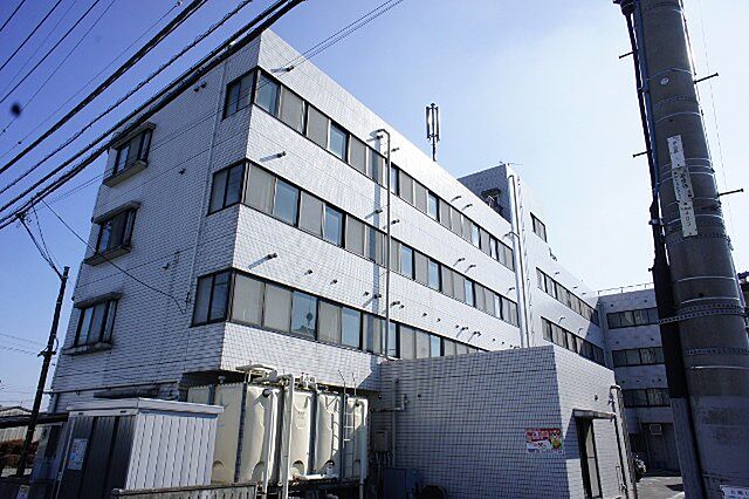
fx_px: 499
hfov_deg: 73.8
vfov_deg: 53.1
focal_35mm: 24
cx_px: 374
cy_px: 250
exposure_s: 1/250
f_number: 11
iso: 200
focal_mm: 16
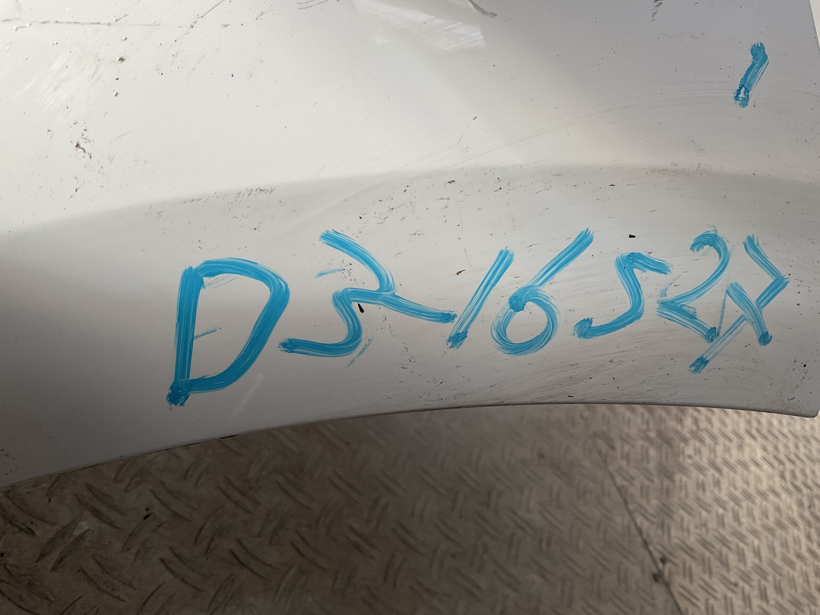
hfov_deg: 61.7
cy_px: 308
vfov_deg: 48.2
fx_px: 687
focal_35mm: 29
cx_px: 410
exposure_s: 1/136
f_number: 1.8
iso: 16
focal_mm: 3
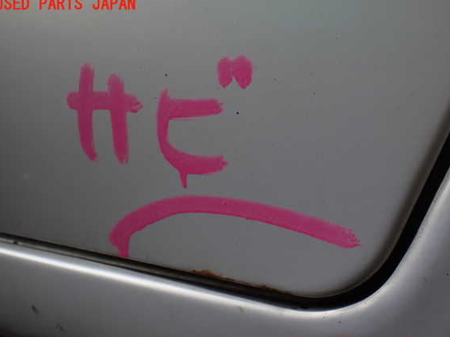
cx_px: 230
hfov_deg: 56.8
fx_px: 416
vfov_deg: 44.1
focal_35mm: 32
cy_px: 174
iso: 100
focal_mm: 5.4
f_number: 2.3
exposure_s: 1/160
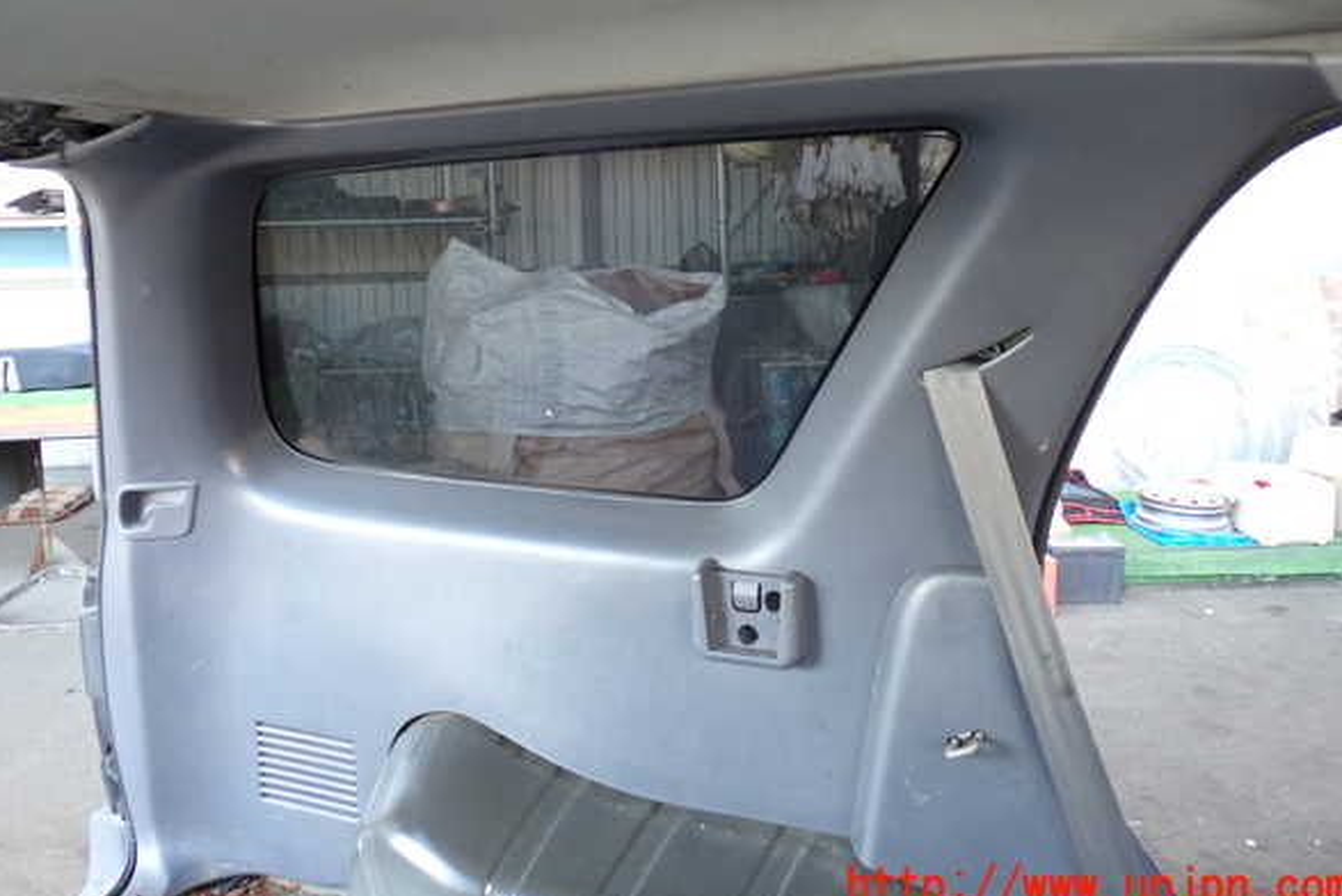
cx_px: 677
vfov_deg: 38.9
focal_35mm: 34
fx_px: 1268
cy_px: 402
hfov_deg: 55.8
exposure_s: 1/30
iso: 320
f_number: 2.4
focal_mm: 5.79
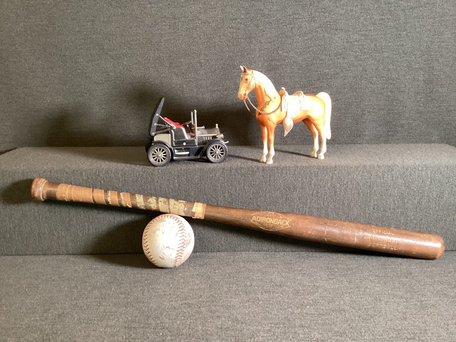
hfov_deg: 58.3
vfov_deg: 45.4
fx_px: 408
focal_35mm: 31
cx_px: 228
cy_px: 171
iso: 250
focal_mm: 3.3
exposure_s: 1/40
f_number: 2.4
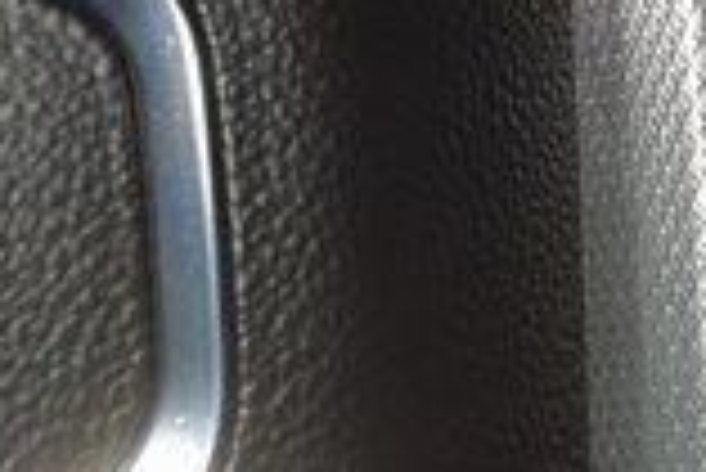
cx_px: 1115
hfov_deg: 4.8
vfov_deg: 3.2
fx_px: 8382
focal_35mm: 427
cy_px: -276
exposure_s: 1/125
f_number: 8
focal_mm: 70
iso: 100
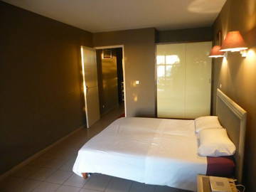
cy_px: 96
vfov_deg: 56.8
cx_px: 128
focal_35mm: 24
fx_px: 177
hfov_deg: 71.6
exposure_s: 1/20
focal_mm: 4.3
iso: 800
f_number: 3.3
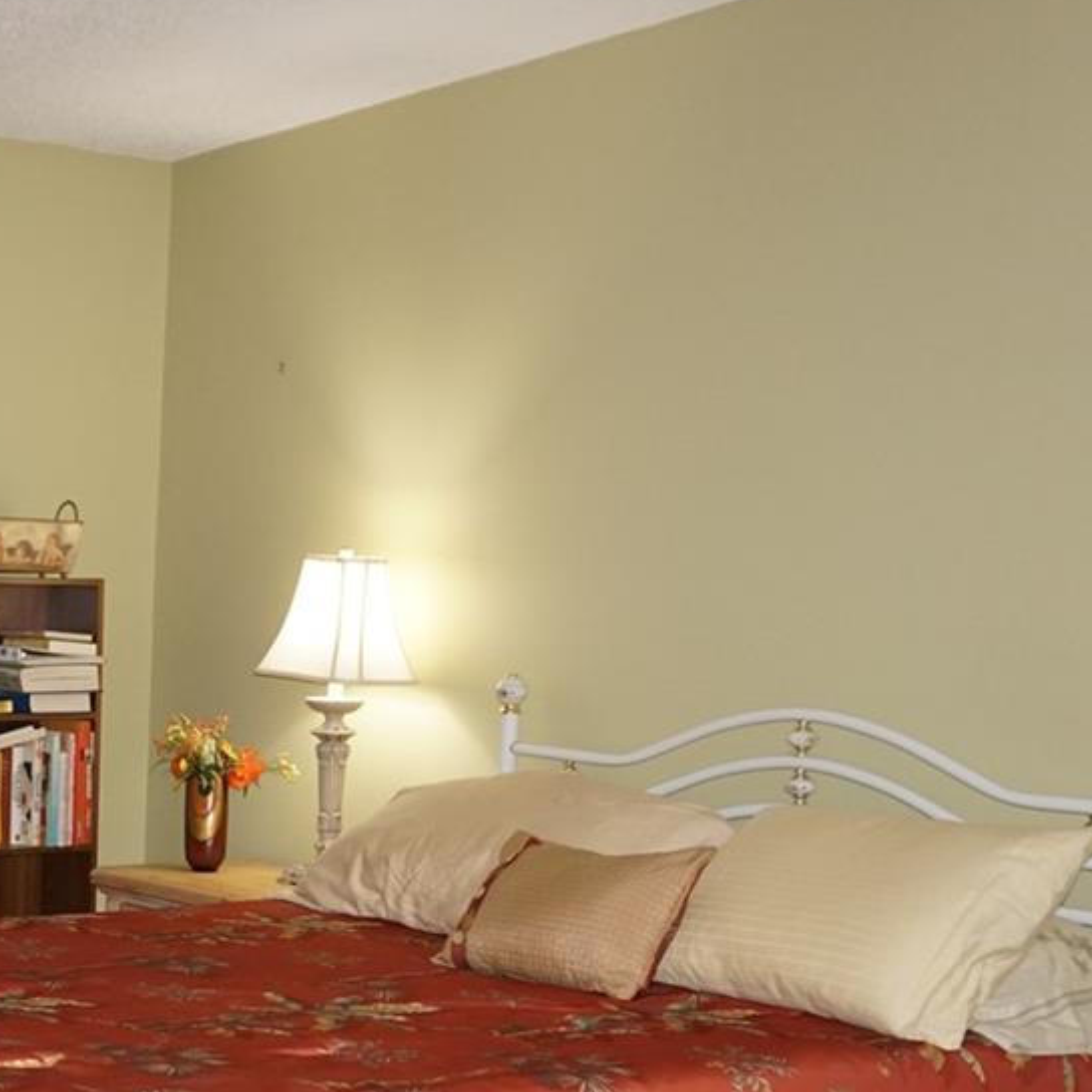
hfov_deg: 26.7
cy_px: 911
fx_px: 2141
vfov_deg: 27.9
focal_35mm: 60
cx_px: -60
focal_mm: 16
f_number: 3.5
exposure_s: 1/100
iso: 800
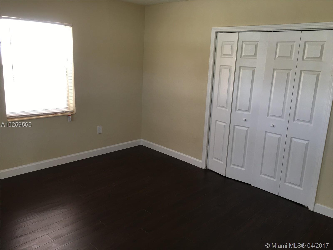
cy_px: 125
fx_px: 279
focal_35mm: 29
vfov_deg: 48.2
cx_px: 166
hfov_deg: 61.7
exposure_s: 1/15
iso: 25
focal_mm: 4.15
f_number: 2.2
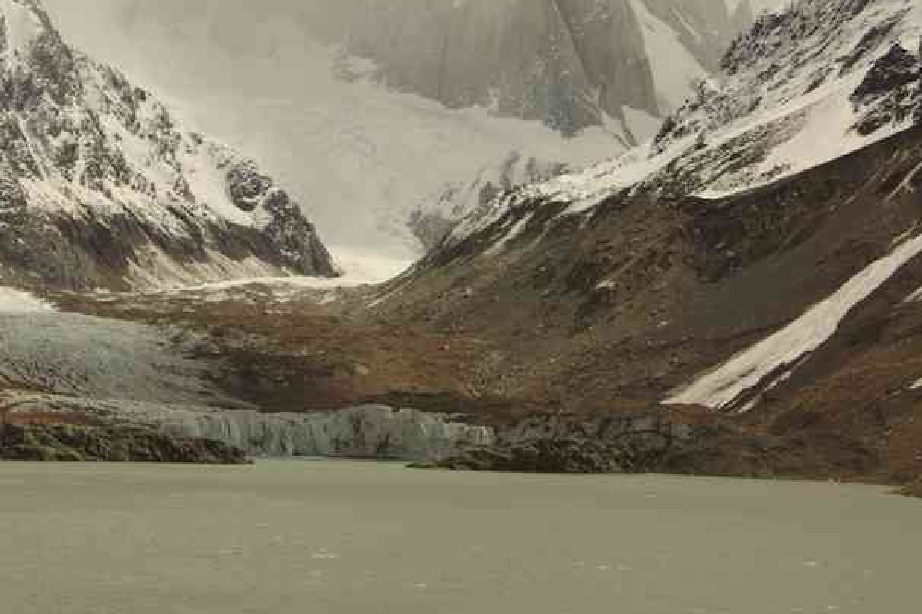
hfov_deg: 17.2
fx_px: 3047
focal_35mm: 119
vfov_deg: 11.5
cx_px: 470
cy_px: 213
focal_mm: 47.5
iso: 100
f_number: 9.5
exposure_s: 1/500
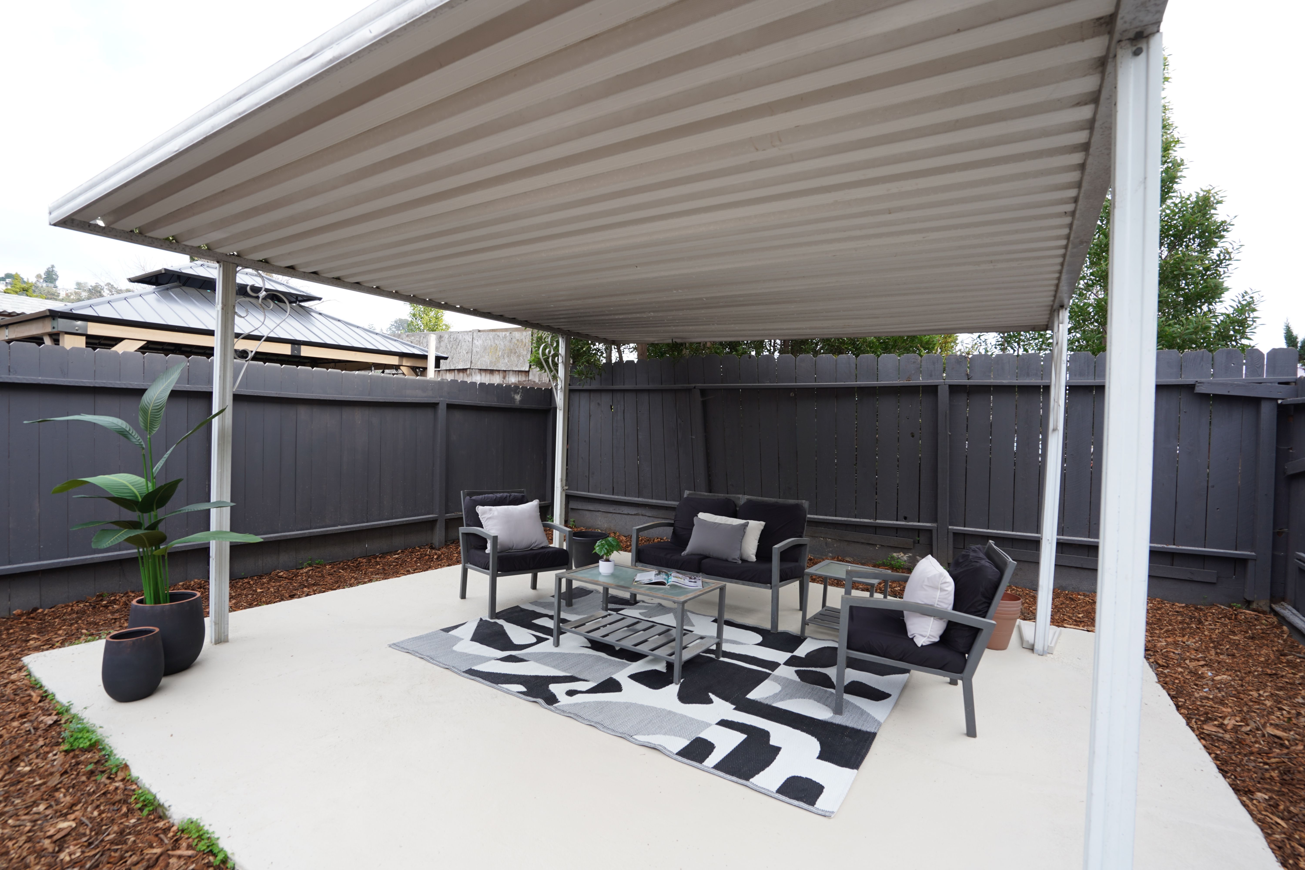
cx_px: 652
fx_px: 580
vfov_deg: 73.7
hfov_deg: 96.7
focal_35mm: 16
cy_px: 435
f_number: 8
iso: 100
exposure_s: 1/15
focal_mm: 16
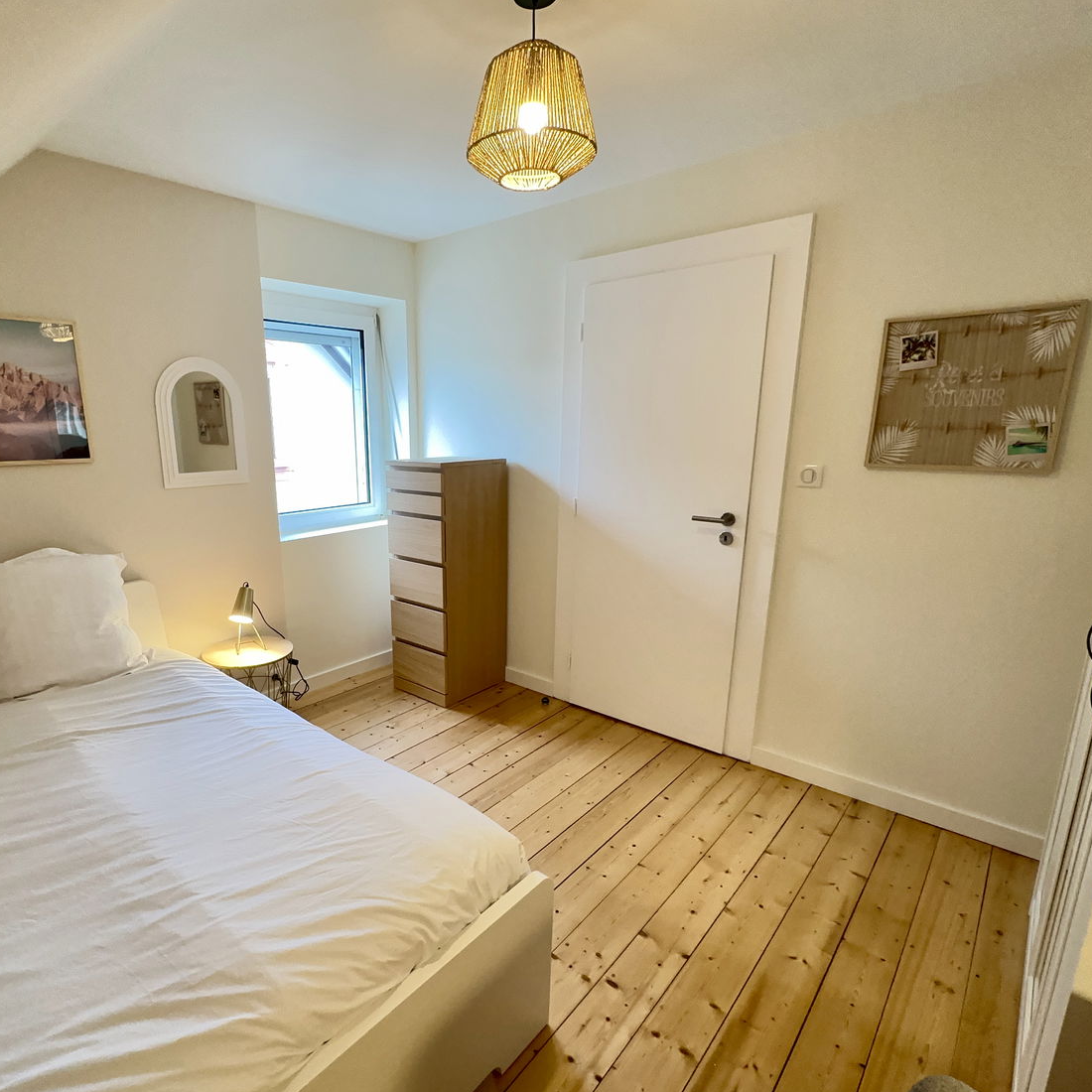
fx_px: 642
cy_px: 578
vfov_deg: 80.6
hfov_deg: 80.0
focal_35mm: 18
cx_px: 452
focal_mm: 2.22
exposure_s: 1/50
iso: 160
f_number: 2.2
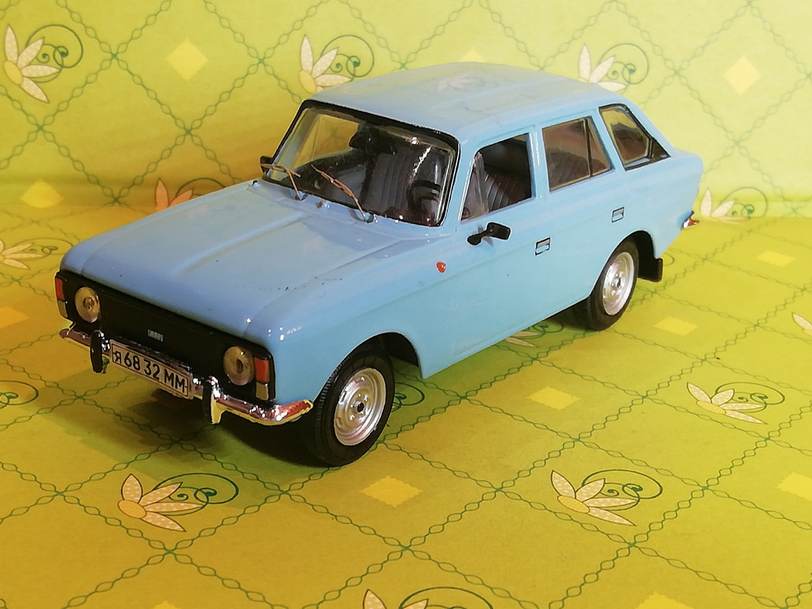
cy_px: 312
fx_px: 1431
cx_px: 395
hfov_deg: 31.7
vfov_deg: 24.0
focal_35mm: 61
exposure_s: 1/33.3
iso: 125
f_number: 2.2
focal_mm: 3.46
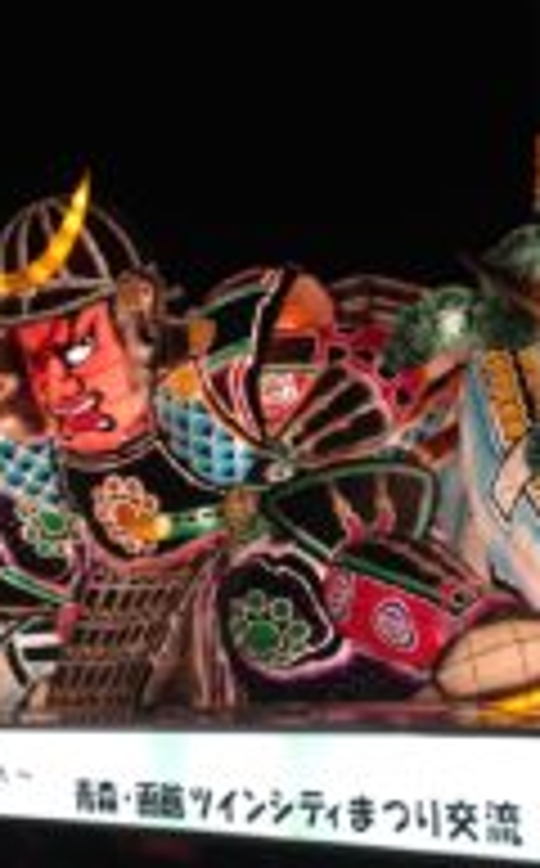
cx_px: 252
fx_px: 1631
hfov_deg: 18.8
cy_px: 506
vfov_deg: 29.8
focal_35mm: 69
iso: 50
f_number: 2.4
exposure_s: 1/30
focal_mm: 4.12
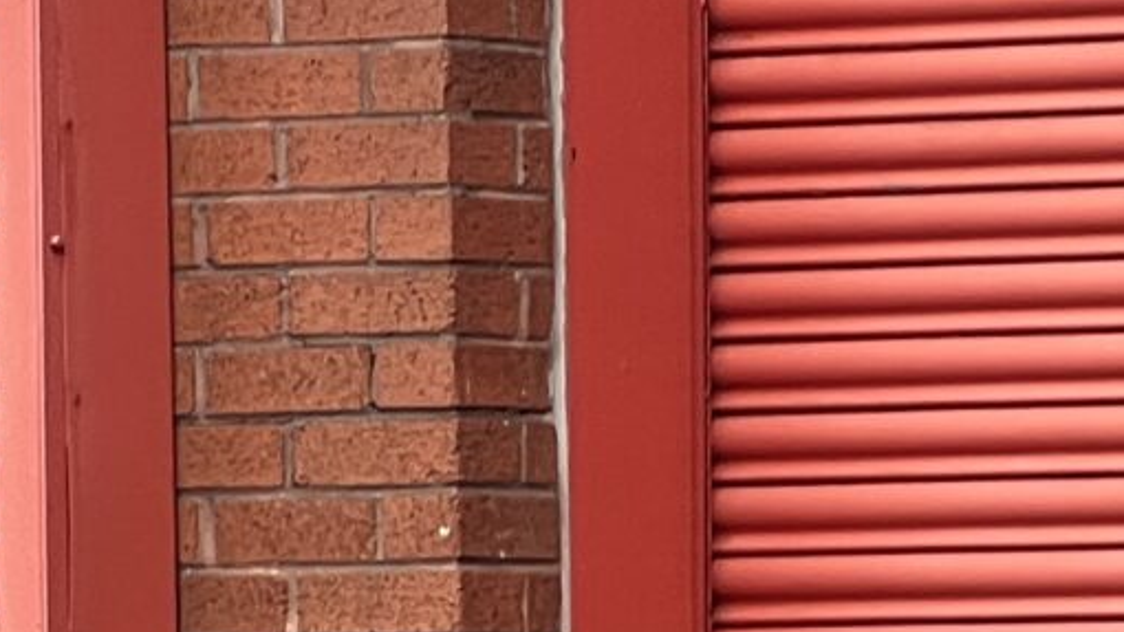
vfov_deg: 2.8
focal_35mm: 421
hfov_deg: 5.1
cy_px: 1786
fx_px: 12549
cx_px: 1699
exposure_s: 1/102
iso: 32
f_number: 2.8
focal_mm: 9
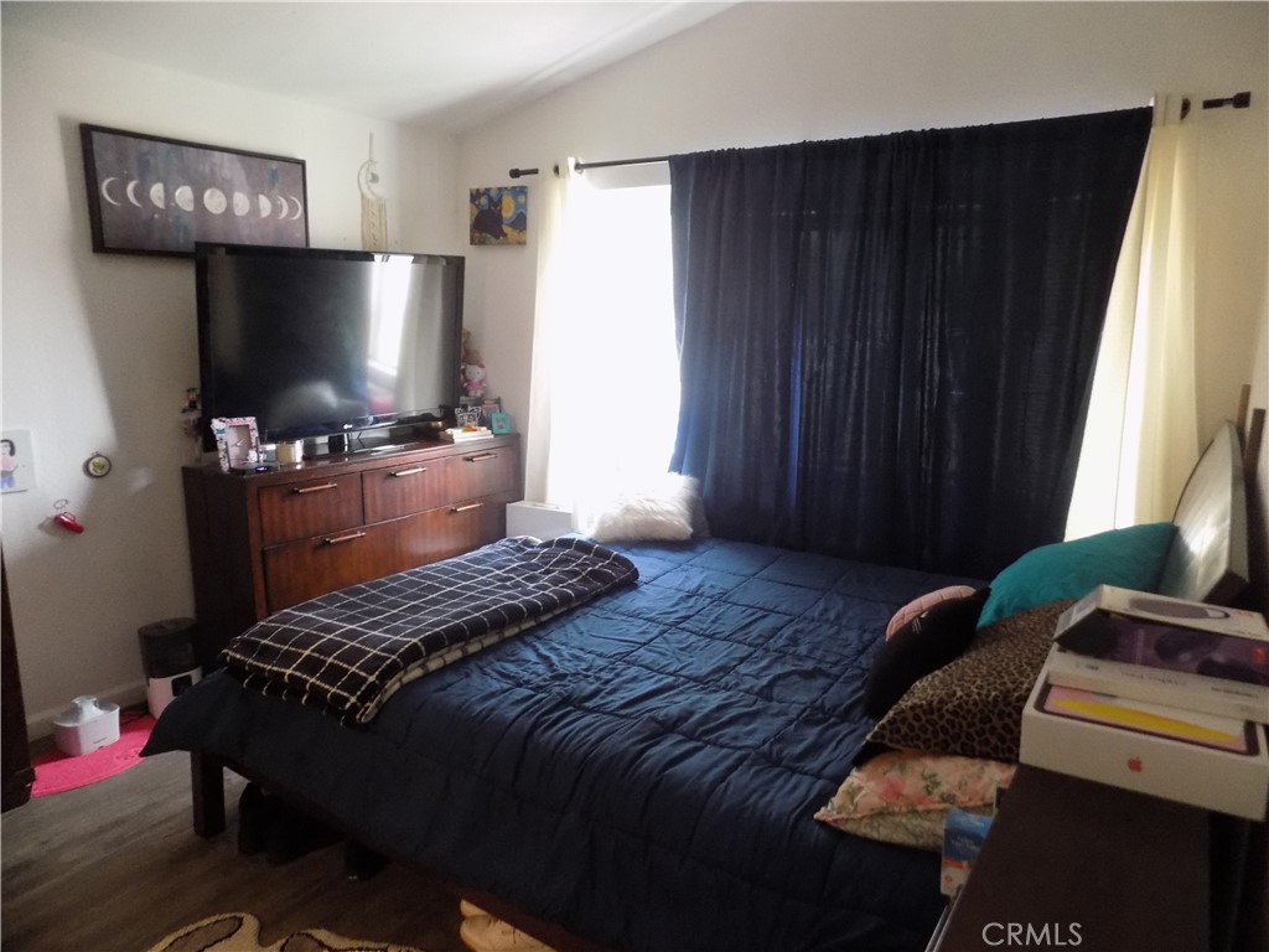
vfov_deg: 58.9
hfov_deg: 73.9
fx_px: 843
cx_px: 634
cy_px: 476
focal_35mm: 23
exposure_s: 1/20
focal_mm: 4
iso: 400
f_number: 3.1
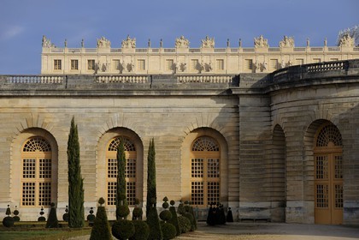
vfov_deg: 8.9
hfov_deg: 13.2
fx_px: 1546
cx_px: 180
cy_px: 120
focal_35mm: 155
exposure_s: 1/400
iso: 200
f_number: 8
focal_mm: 155
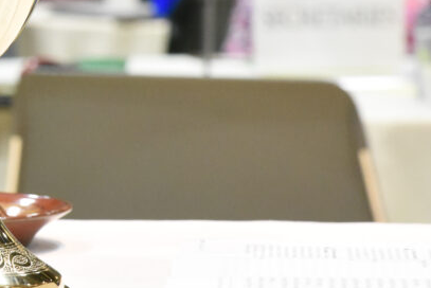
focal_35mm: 302
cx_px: -87
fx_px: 3618
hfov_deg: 6.8
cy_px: 62
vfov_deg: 4.6
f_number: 9
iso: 10000
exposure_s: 1/60
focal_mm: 120
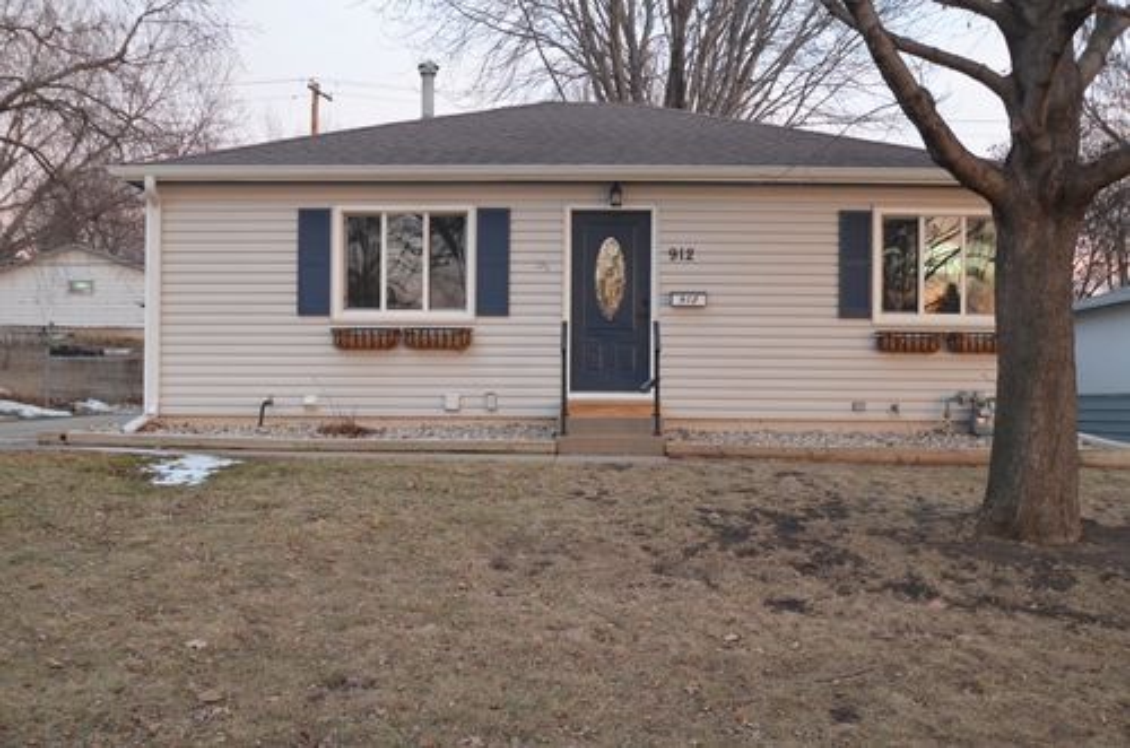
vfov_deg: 36.7
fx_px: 1127
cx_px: 565
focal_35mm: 36
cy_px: 374
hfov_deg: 53.2
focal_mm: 24
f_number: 4.5
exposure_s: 1/30
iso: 1100
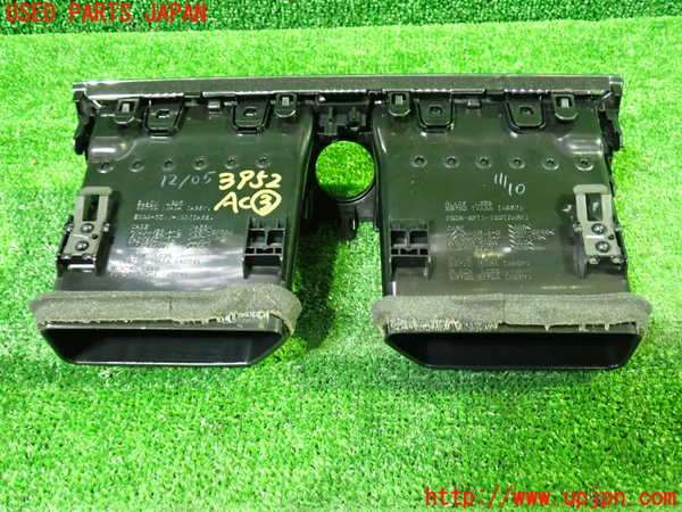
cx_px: 341
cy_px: 256
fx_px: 630
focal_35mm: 32
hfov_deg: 56.8
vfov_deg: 44.2
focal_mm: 5.79
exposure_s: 1/15
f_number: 2.4
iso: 800
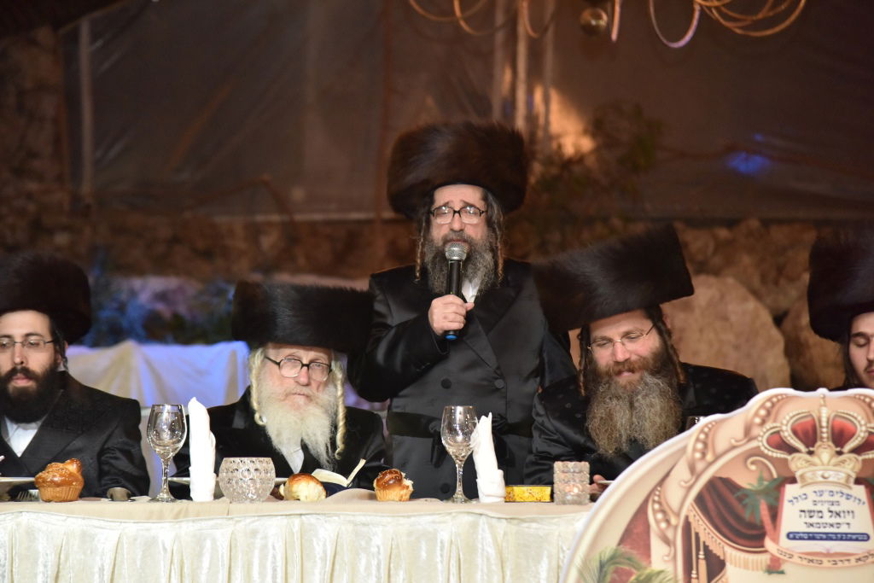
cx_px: 437
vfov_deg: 11.4
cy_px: 292
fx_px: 2914
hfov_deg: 17.1
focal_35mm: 120
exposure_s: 1/160
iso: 2000
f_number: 4
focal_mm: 120
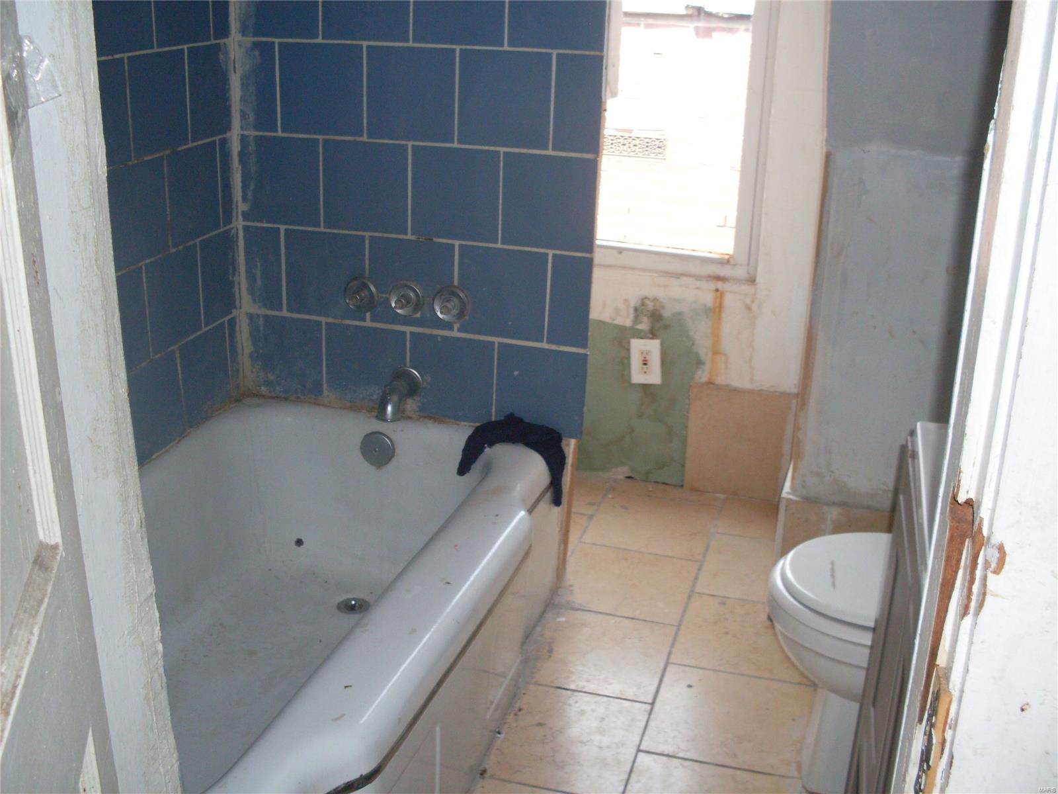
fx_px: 1161
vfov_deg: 37.7
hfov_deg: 49.0
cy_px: 397
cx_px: 529
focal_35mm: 38
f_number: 2.8
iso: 100
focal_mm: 6.3
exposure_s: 1/45
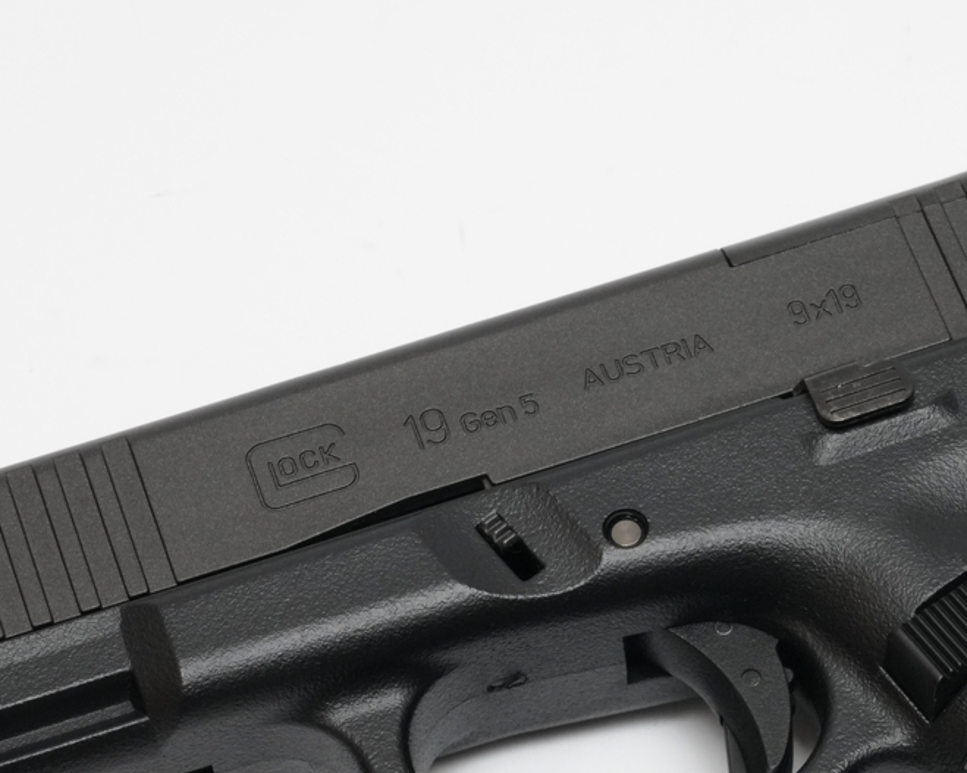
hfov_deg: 11.1
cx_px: 734
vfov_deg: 8.9
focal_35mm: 173
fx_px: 4950
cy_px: 689
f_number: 22
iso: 1600
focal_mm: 75
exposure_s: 1/60
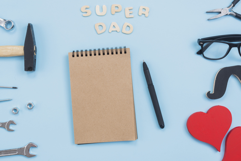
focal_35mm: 50
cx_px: 120
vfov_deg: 27.0
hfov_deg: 39.6
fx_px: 335
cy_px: 80
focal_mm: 50
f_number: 8
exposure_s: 1/160
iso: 160
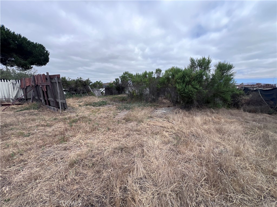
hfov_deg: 106.2
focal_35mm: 13
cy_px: 104
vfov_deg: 89.9
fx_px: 104
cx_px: 138
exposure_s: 1/1393
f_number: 1.8
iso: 32
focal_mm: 1.57
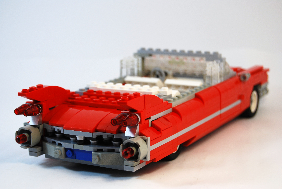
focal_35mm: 82
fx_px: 647
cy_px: 94
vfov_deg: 16.6
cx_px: 141
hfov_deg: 24.6
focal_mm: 55
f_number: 5.6
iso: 200
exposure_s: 1/125
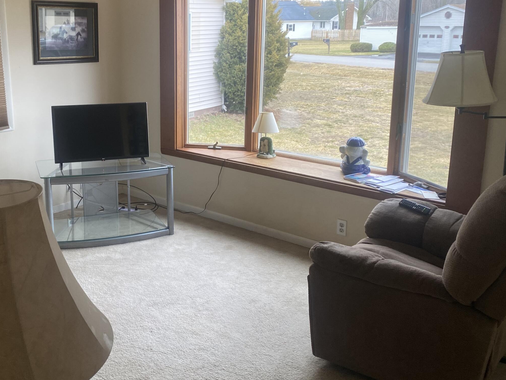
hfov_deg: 46.9
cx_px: 160
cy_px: 147
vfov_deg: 36.6
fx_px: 570
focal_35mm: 39
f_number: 1.8
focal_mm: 4.25
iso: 80
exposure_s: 1/72
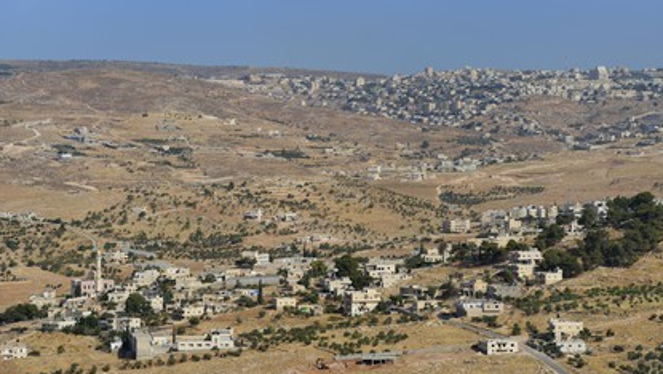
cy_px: 177
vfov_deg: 8.5
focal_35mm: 143
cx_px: 334
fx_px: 2515
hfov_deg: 15.0
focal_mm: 135
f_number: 9
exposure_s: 1/800
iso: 200
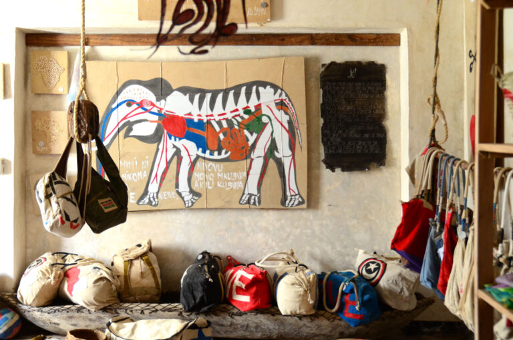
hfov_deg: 43.7
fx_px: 640
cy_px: 170
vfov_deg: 29.7
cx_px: 256
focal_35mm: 45
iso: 1000
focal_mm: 30
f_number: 4.5
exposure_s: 1/25
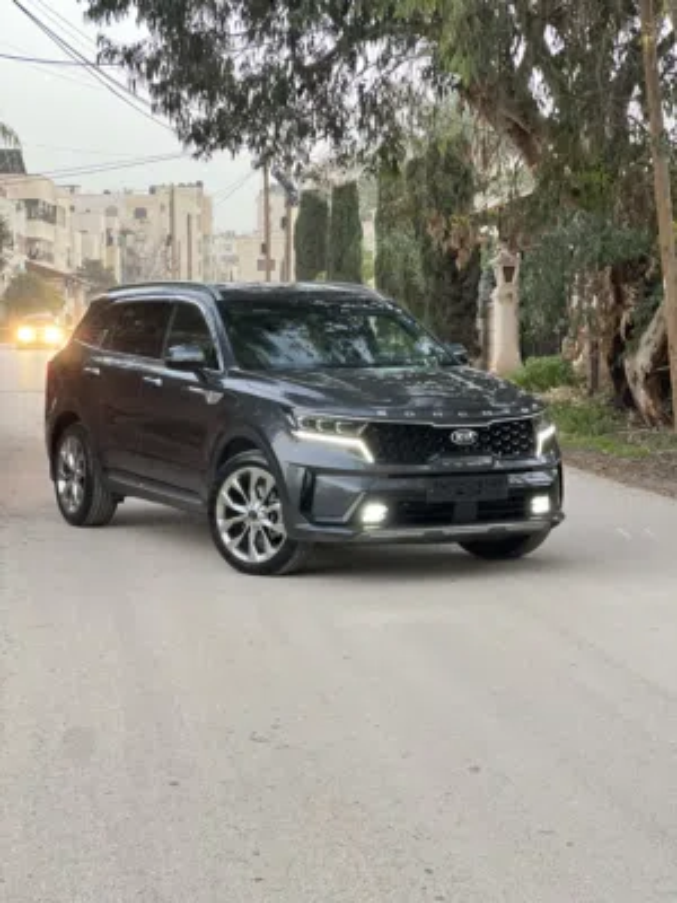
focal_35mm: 77
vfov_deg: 25.3
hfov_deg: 19.1
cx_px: 338
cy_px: 452
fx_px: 2008
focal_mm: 9
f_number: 2.8
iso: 400
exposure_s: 1/39
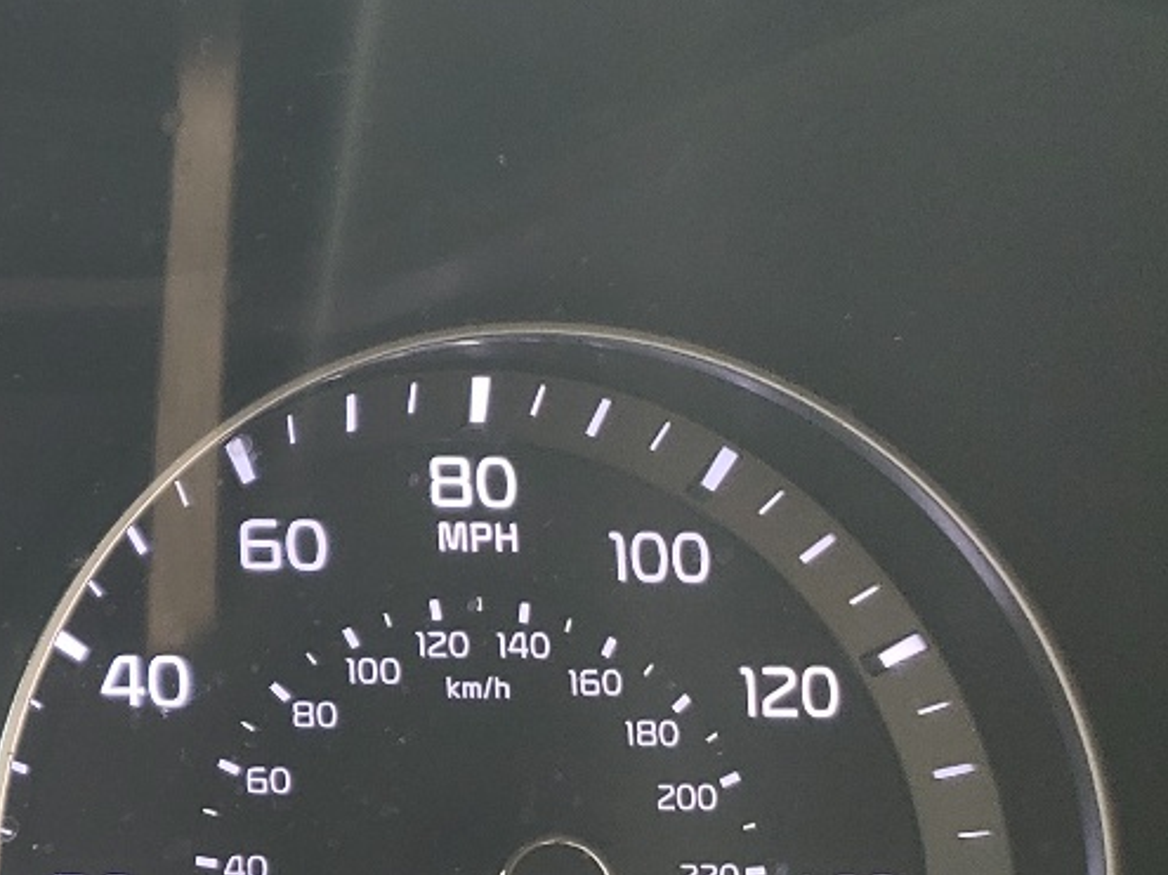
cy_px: 632
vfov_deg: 17.5
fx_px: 2834
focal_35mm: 84
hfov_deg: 19.5
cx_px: -713
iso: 52
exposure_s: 1/50
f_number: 1.5
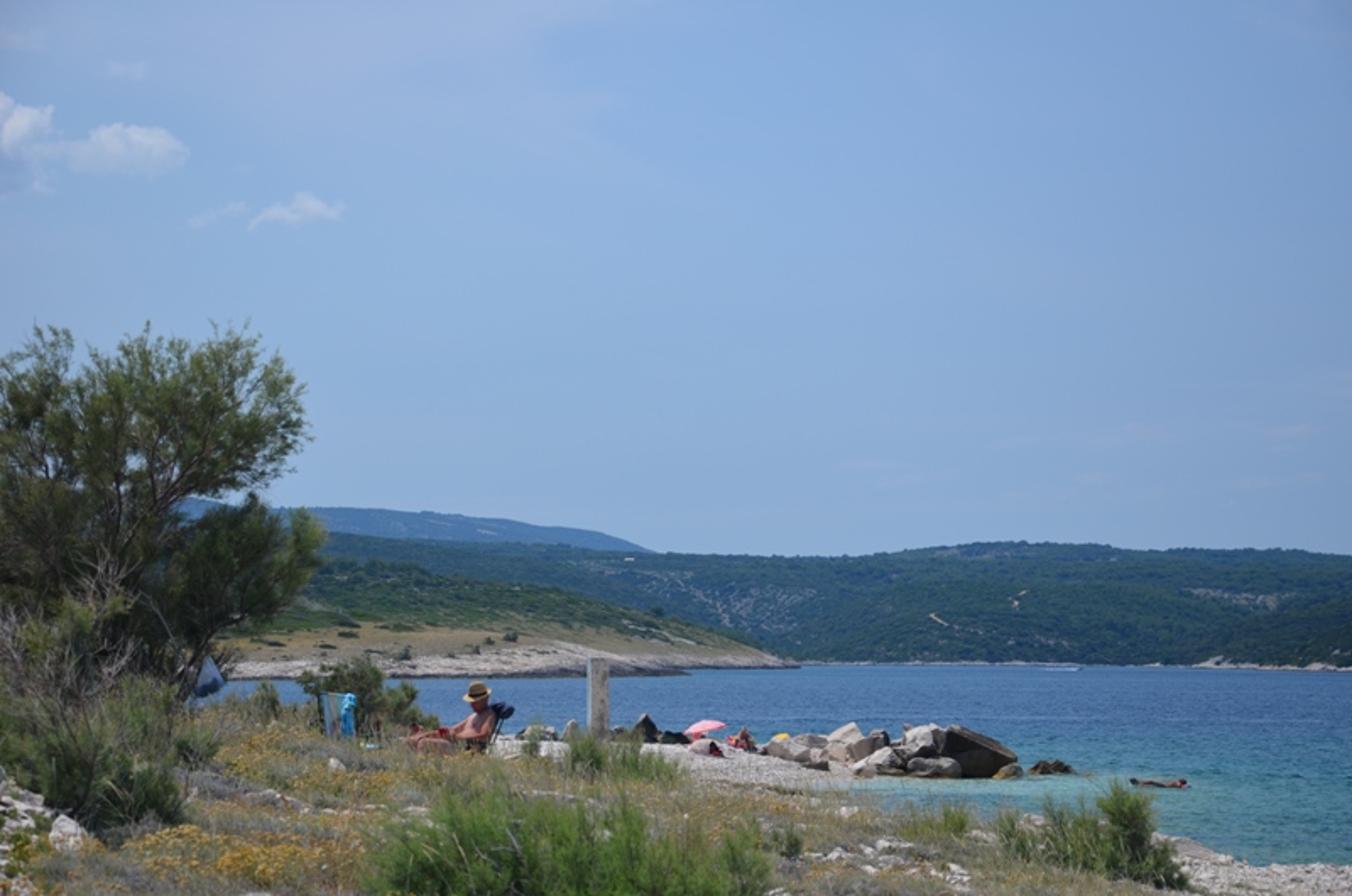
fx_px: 3935
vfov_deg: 13.0
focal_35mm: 105
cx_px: 676
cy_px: 448
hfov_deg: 19.5
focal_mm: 70
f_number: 8
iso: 110
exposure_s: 1/250
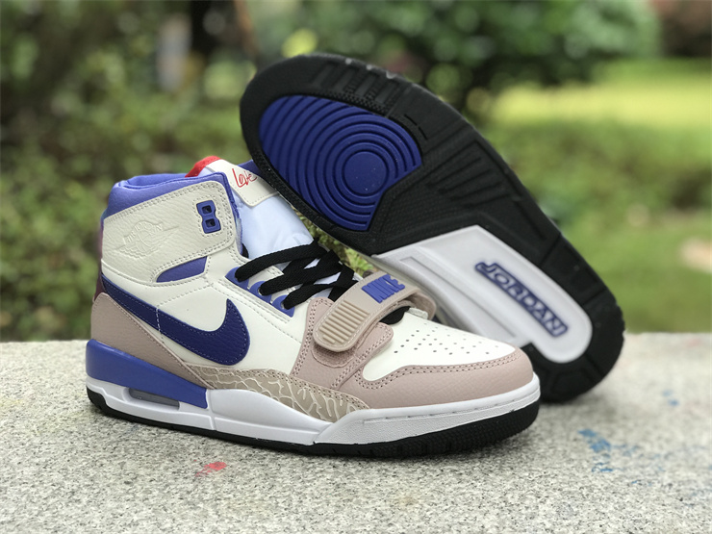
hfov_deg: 33.8
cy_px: 267
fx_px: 1172
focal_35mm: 57
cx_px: 356
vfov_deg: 25.7
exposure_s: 1/50
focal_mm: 6.6
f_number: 2.8
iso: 32
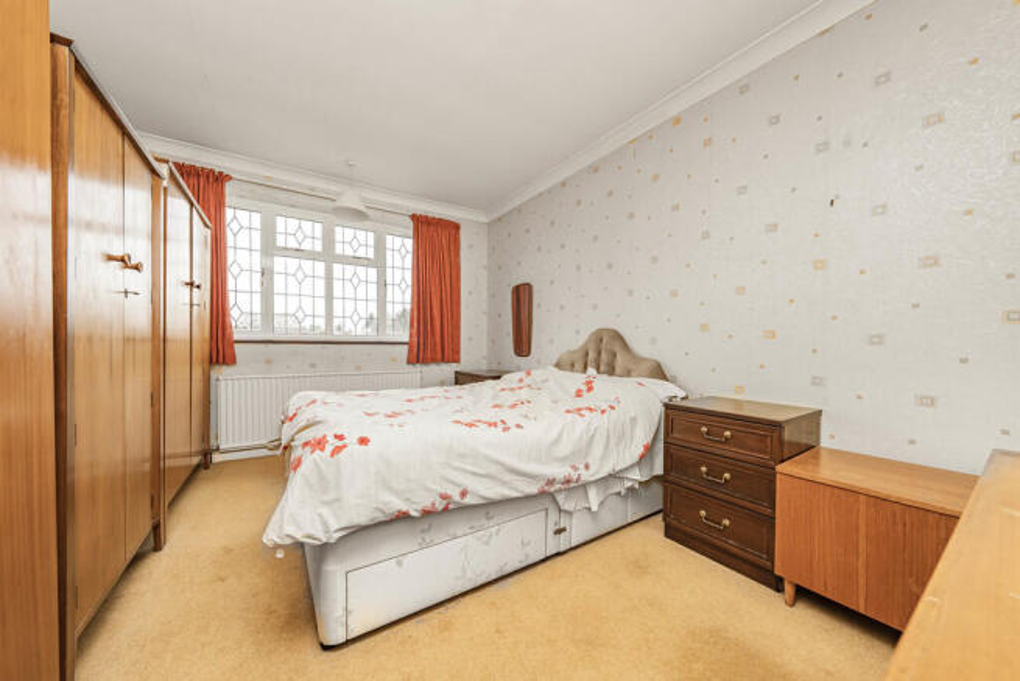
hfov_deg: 112.6
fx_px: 340
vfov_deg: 90.0
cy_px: 340
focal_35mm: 12
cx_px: 510
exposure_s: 1/15
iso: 320
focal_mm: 12
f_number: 9
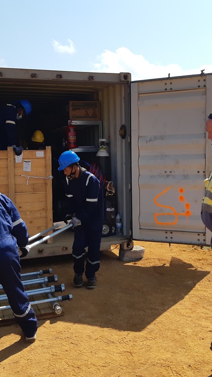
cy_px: 189
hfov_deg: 31.2
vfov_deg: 52.8
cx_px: 99
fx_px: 380
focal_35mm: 38
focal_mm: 3.93
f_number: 1.7
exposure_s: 1/2183
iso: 40
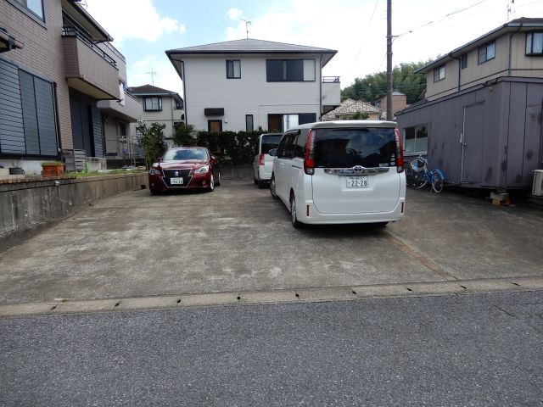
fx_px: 376
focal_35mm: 24
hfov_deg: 71.6
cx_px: 272
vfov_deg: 56.8
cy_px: 204
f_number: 3.4
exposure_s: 1/500
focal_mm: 4.3
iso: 80
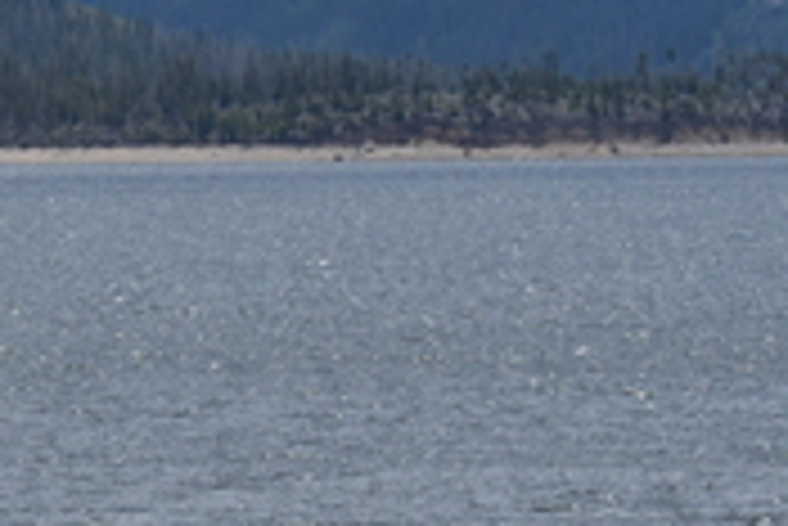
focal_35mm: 674
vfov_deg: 2.0
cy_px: 18
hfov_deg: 3.0
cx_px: -1720
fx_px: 14765
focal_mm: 92
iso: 100
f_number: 10
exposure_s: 1/400
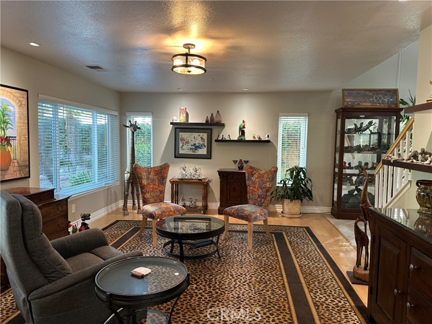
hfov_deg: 71.6
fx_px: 300
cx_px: 216
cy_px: 162
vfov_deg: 56.8
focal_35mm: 24
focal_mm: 6.86
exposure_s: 1/60
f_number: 1.78
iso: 125
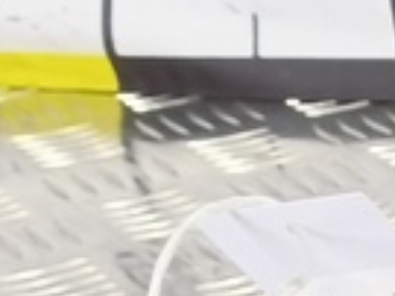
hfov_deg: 8.9
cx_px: 1252
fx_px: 1995
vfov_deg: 8.3
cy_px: 404
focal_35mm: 175
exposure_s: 1/50
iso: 178
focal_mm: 4.11
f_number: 1.6
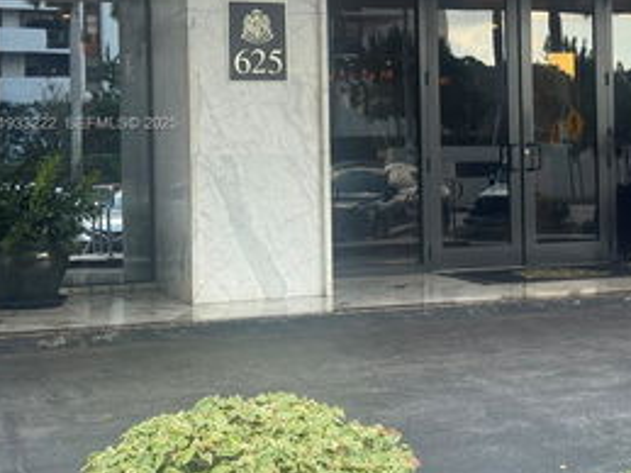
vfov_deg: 18.5
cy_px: 124
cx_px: 496
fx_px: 1439
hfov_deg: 24.4
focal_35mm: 79
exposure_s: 1/304
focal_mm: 6.76
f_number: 1.78
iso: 64
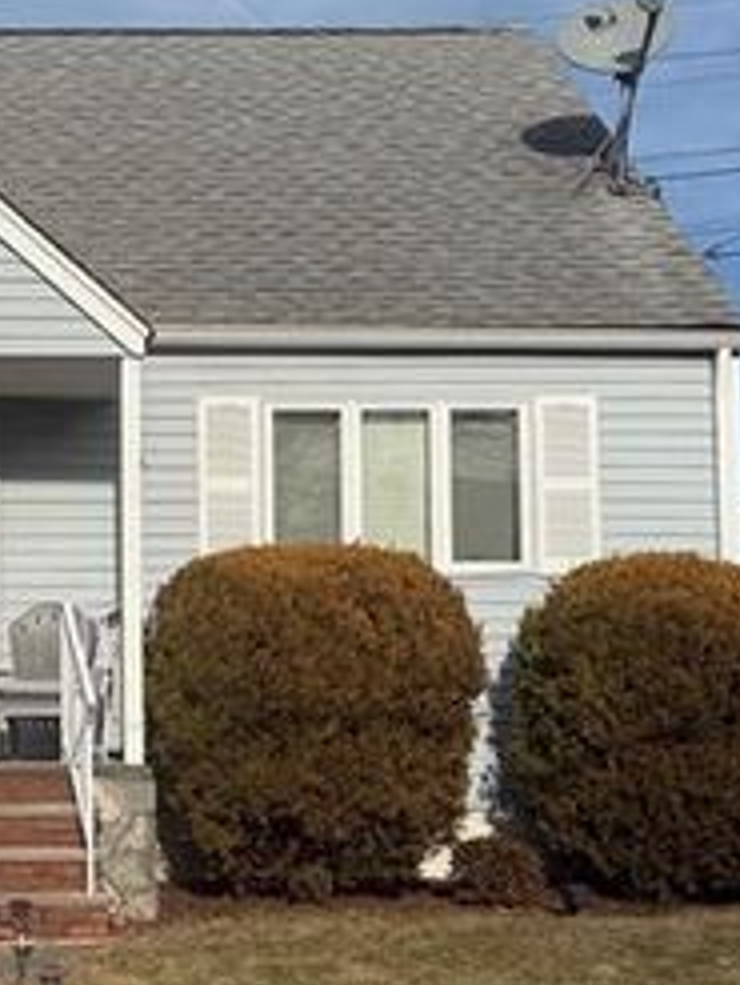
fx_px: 1850
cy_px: 583
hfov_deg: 21.4
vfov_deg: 29.7
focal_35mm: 65
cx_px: -88
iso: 80
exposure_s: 1/7353
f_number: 1.78
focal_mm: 6.76
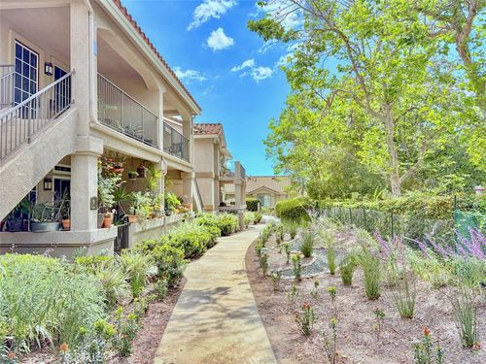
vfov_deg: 53.1
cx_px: 243
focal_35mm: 26
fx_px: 365
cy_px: 182
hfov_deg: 67.3
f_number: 1.6
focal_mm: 5.96
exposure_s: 1/3125
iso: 50
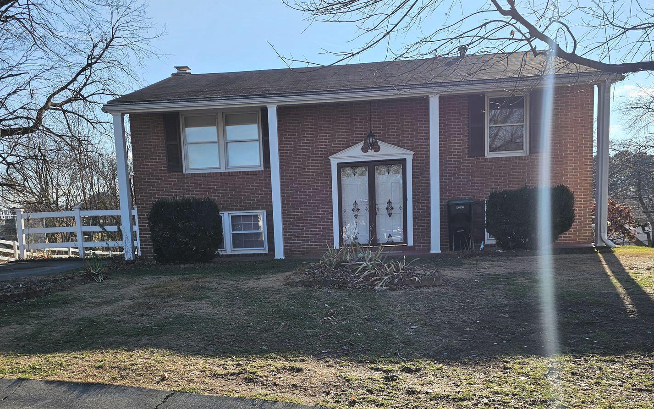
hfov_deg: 55.3
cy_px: 298
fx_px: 624
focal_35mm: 35
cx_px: 301
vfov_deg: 35.6
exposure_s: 1/705
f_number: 1.7
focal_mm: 6.3
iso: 10
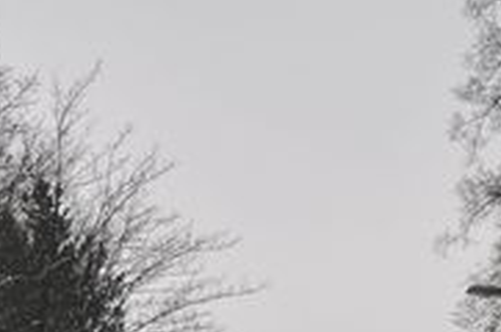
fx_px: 4001
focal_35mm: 288
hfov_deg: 7.1
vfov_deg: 4.7
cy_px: 517
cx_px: 753
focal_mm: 34
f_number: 7.1
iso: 400
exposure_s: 1/200
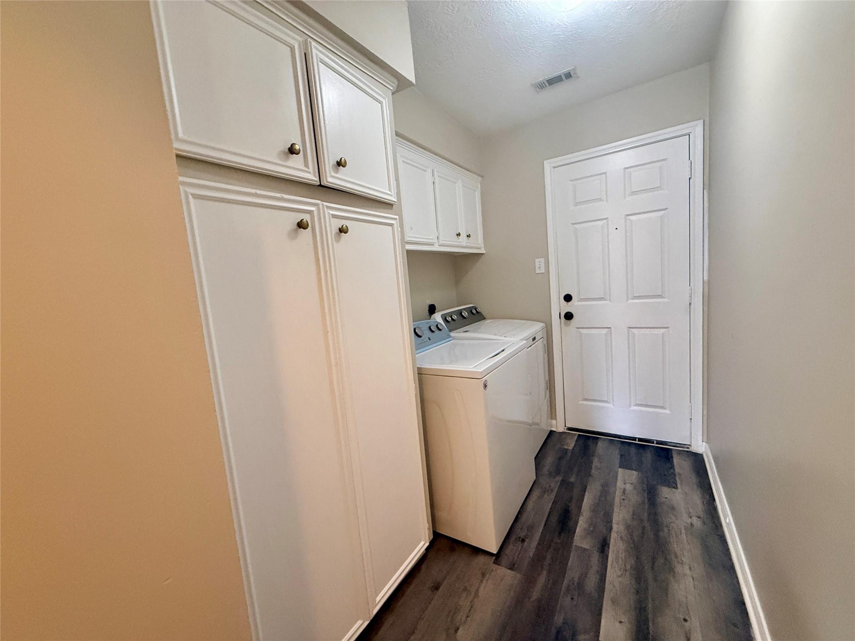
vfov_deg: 85.7
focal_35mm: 14
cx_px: 428
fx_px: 346
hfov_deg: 102.1
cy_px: 320
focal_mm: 2.22
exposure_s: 1/60
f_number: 2.2
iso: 500
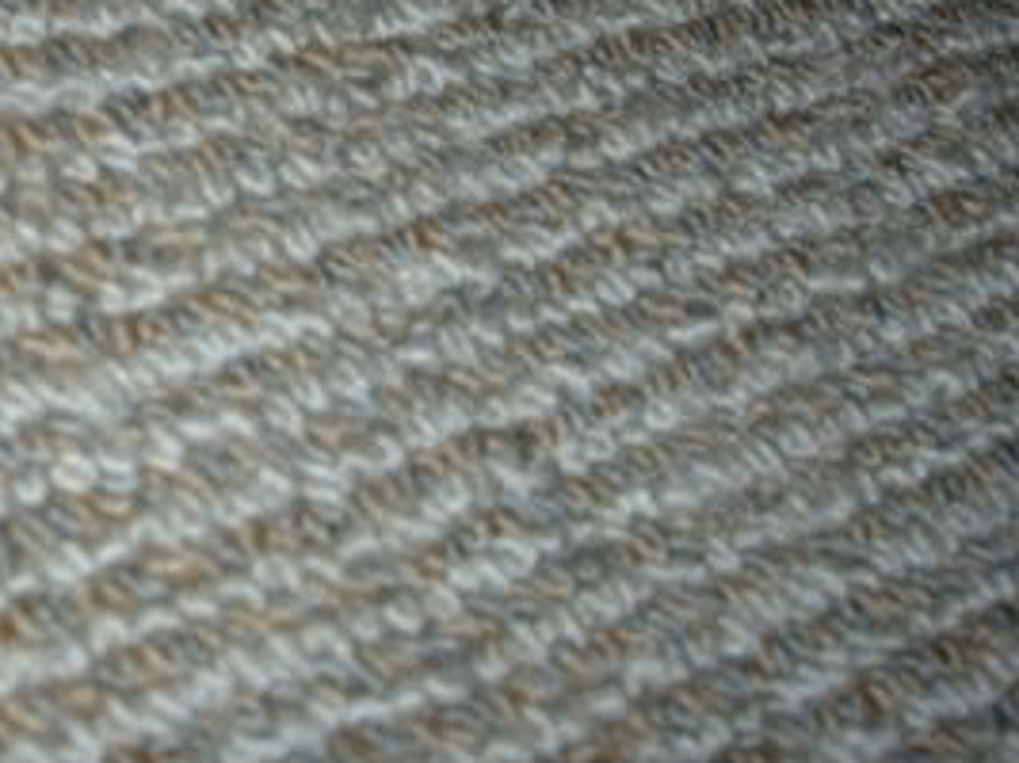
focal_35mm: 91
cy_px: 172
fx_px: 2678
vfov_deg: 16.1
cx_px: -168
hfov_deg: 20.3
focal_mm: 7.8
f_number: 4.8
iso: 79
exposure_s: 1/64
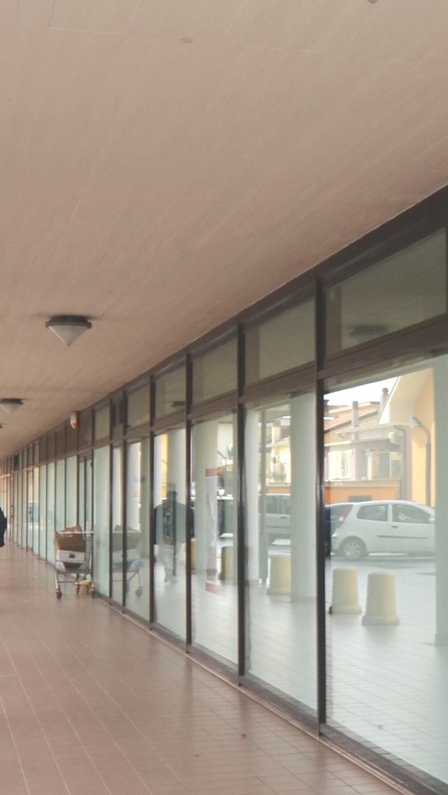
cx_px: 450
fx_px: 1350
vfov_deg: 32.8
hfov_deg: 18.4
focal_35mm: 64
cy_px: 364
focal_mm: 11
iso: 100
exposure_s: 1/250
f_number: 4.5
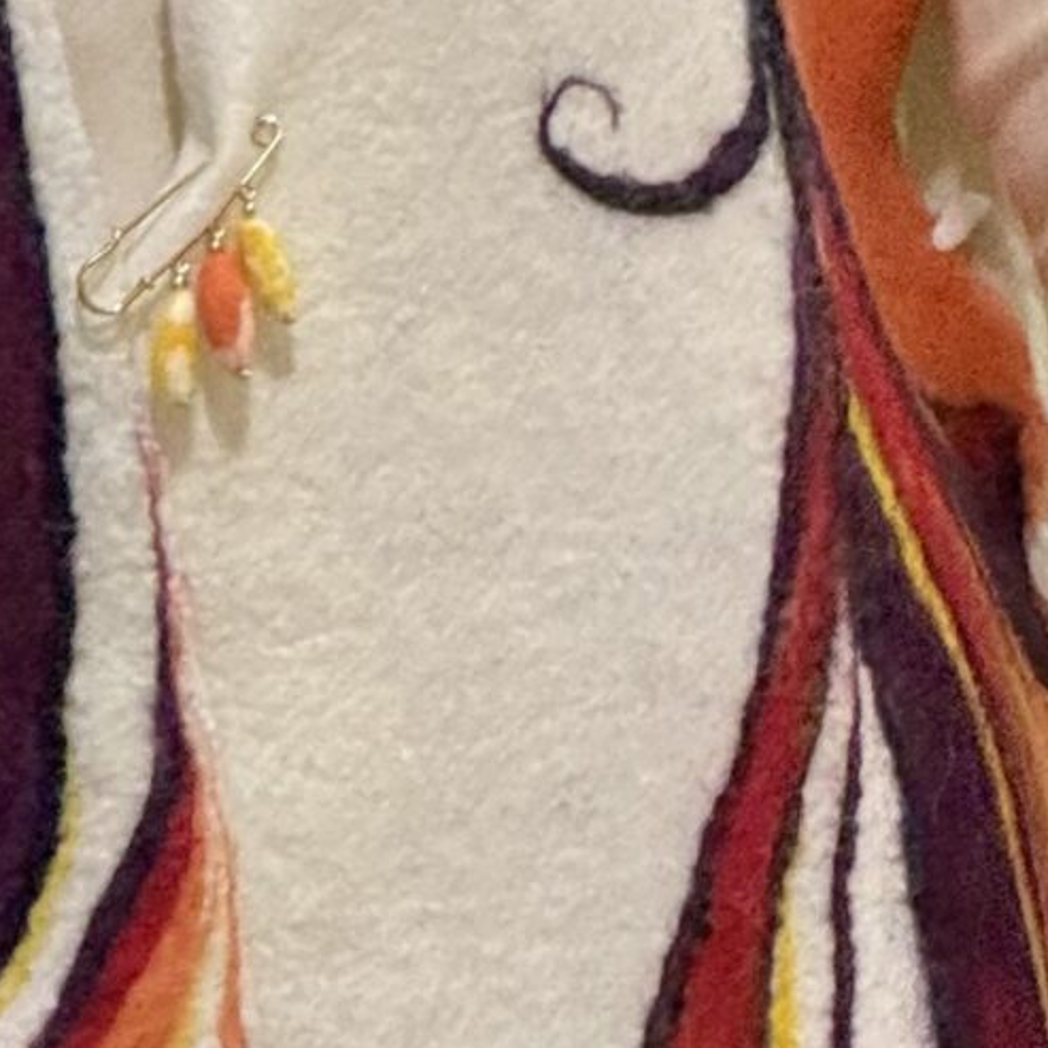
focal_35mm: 551
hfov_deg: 3.2
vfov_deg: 3.2
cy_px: 474
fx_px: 18873
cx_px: -19
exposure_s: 1/50
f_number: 2.8
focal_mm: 15.66
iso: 250
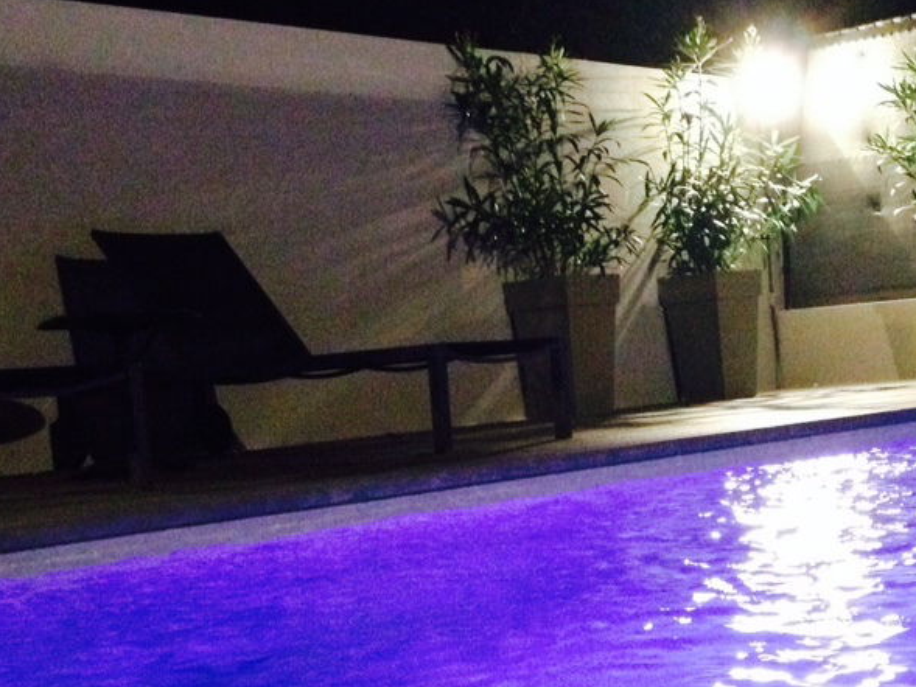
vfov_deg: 19.3
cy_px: 441
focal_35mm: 76
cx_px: 681
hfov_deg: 25.4
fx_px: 2012
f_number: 2.4
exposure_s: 1/15
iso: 800
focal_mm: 4.28
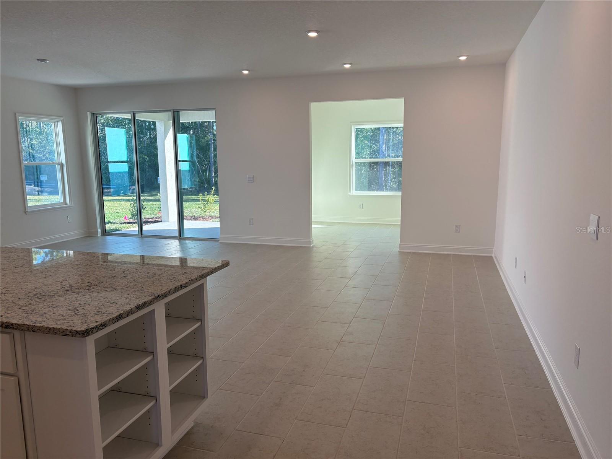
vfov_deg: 53.1
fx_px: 460
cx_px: 306
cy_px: 230
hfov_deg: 67.3
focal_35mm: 26
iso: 64
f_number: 1.6
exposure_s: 1/255
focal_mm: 5.96
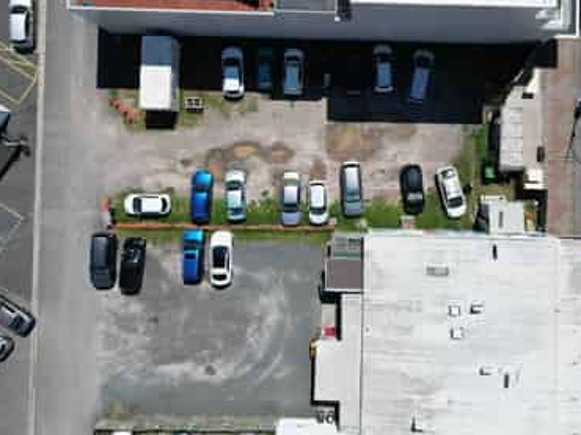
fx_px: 537
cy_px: 150
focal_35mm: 32
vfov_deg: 43.6
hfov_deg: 56.3
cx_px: 357
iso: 200
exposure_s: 1/6400
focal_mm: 6.72
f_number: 1.7
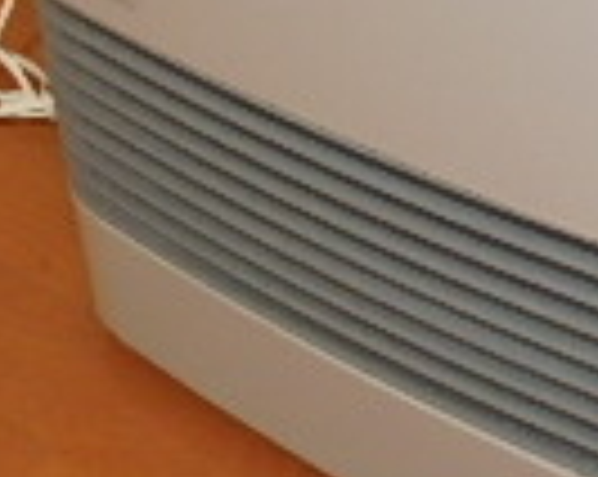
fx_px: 1750
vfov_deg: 14.3
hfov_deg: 19.1
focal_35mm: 99
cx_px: 531
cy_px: -270
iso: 320
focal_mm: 3.7
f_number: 3.5
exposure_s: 1/30
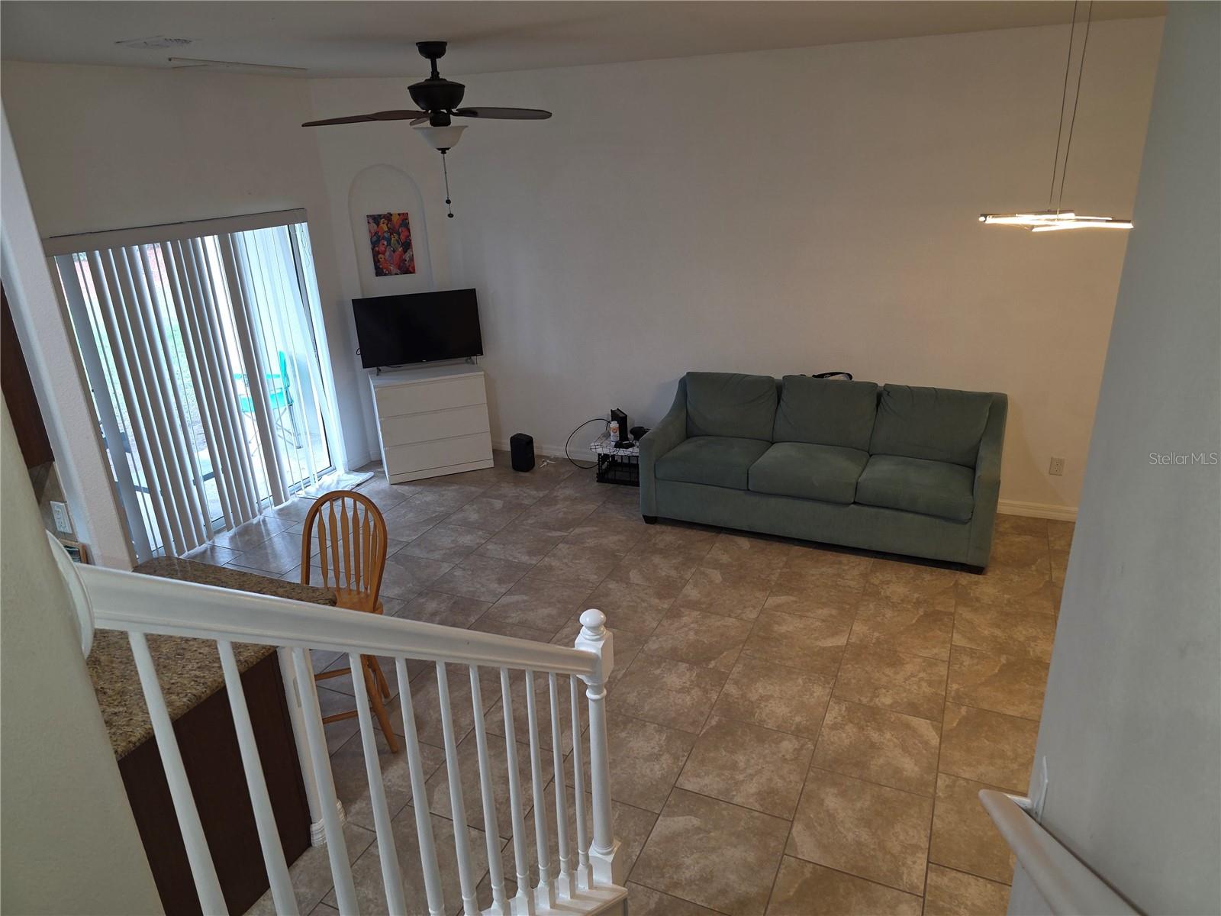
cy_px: 458
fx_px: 811
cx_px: 610
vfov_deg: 58.9
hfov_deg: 73.9
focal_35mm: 23
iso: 100
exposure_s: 1/60
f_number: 1.7
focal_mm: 6.3
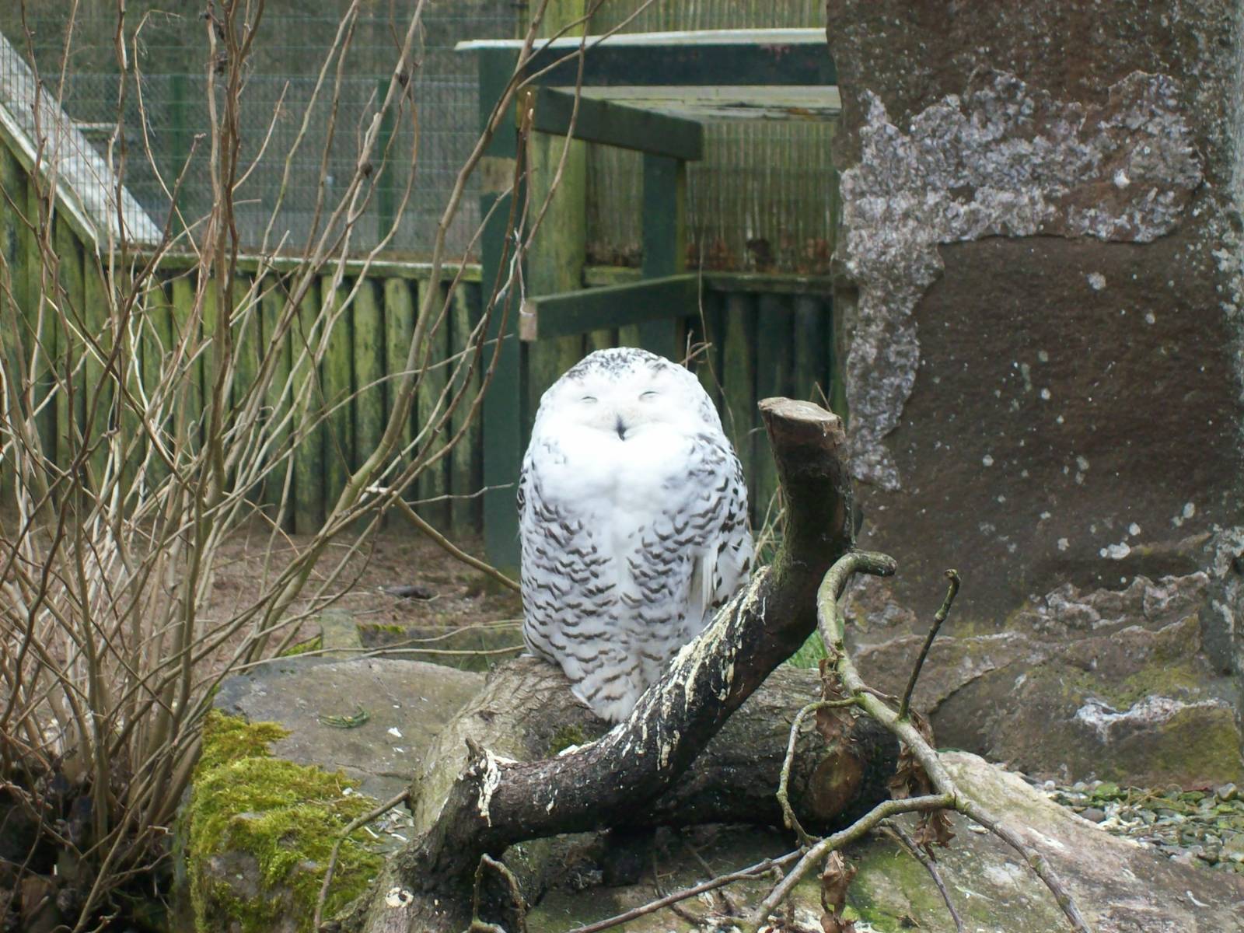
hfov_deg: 18.2
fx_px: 3881
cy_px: 466
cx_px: 622
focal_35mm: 108
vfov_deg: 13.7
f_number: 4.8
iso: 128
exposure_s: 1/128
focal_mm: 18
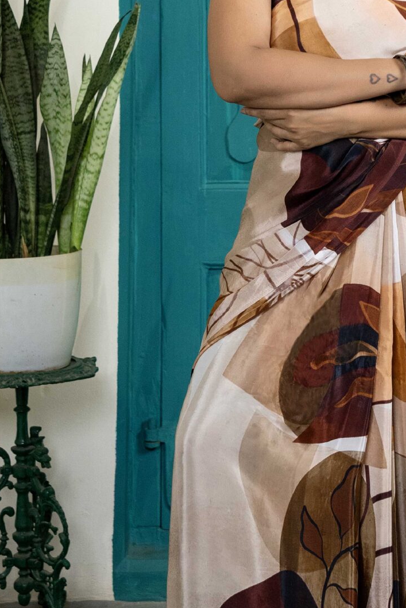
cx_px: 345
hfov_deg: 13.5
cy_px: 158
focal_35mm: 101
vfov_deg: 20.1
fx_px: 1708
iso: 1250
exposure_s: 1/160
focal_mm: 43
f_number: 5
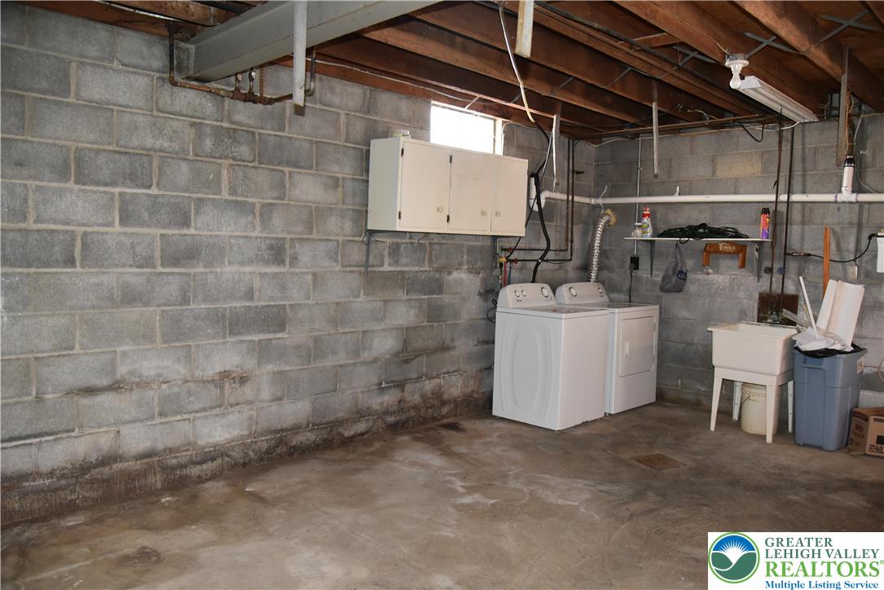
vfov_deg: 48.0
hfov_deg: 67.4
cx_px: 442
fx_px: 663
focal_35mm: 27
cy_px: 295
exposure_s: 1/60
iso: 1800
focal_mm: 27
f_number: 4
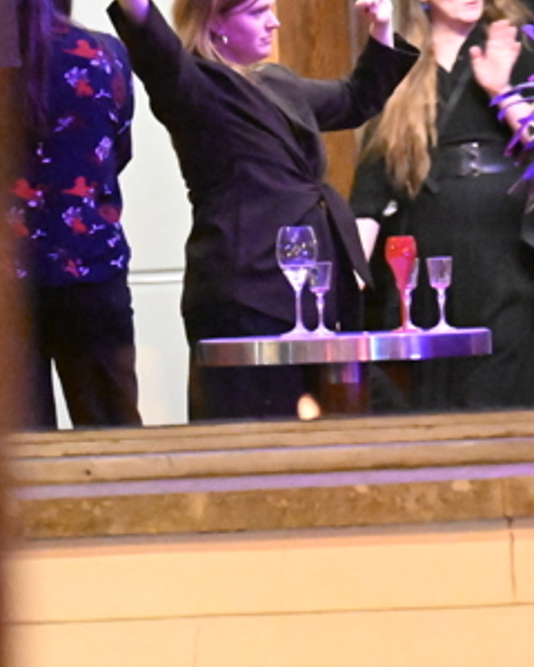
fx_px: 12782
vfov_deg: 3.0
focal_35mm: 647
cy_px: 220
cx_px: 647
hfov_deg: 2.4
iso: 25600
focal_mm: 200
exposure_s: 1/80
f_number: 2.8
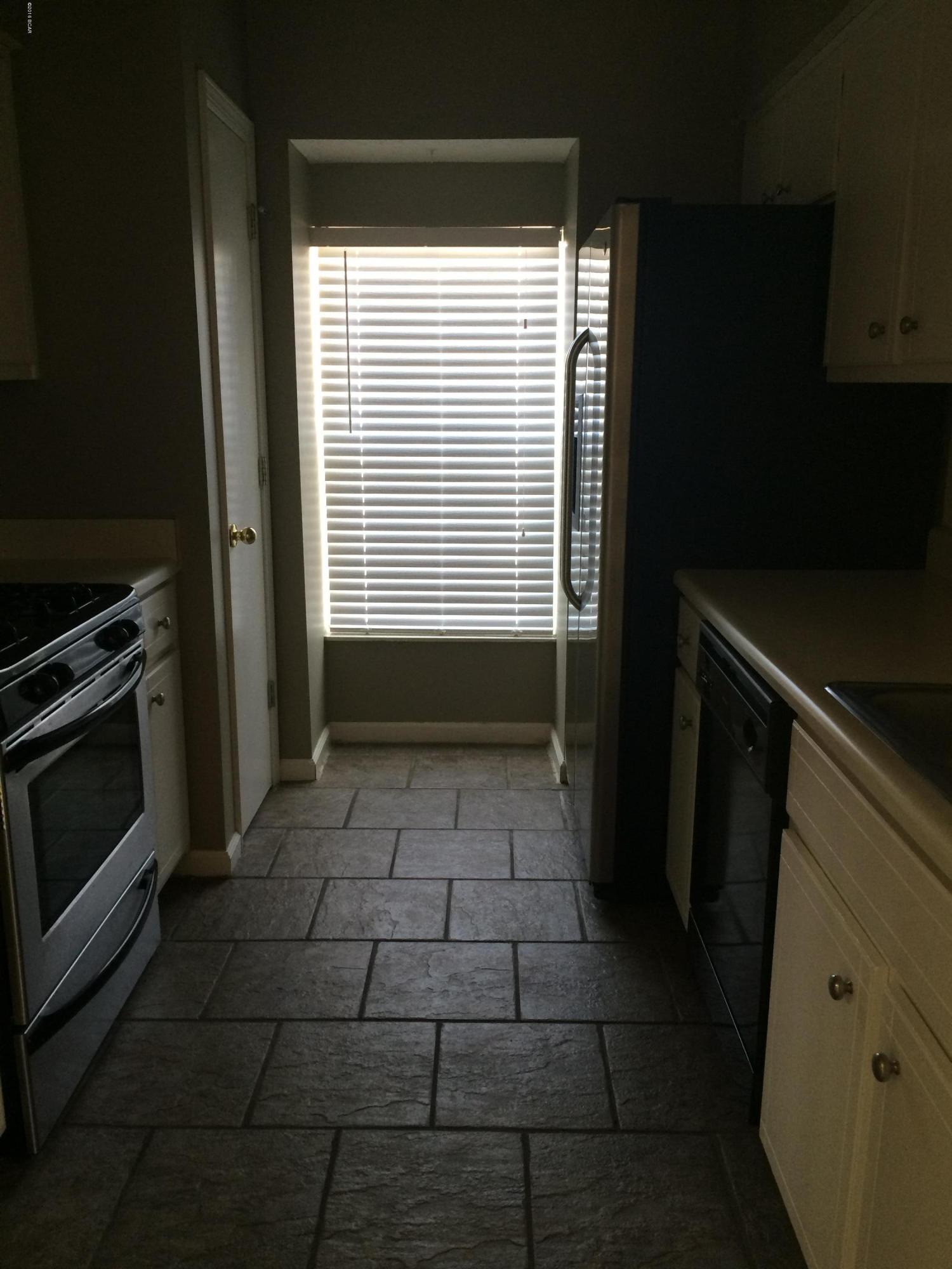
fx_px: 1063
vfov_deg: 61.7
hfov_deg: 48.2
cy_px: 634
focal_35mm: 29
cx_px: 476
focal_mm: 4.15
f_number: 2.2
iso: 100
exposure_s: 1/30
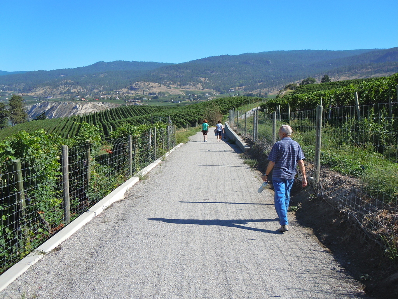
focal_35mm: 30
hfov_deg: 60.0
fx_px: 345
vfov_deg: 46.8
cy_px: 150
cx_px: 199
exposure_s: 1/250
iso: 100
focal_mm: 5.4
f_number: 7
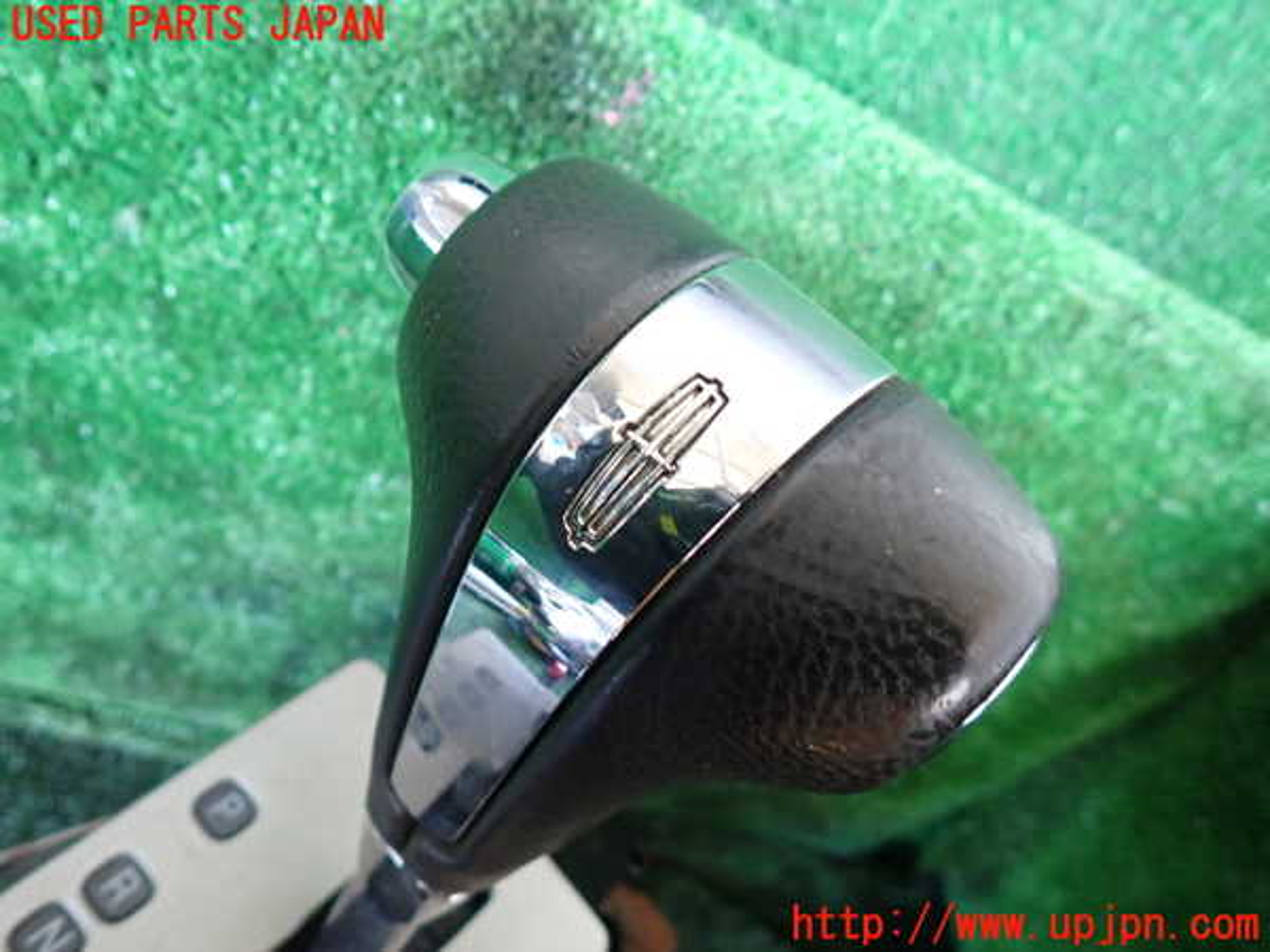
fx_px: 917
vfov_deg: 54.9
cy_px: 476
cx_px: 635
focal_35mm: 25
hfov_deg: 69.4
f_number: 2
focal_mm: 4.5
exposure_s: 1/30
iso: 400
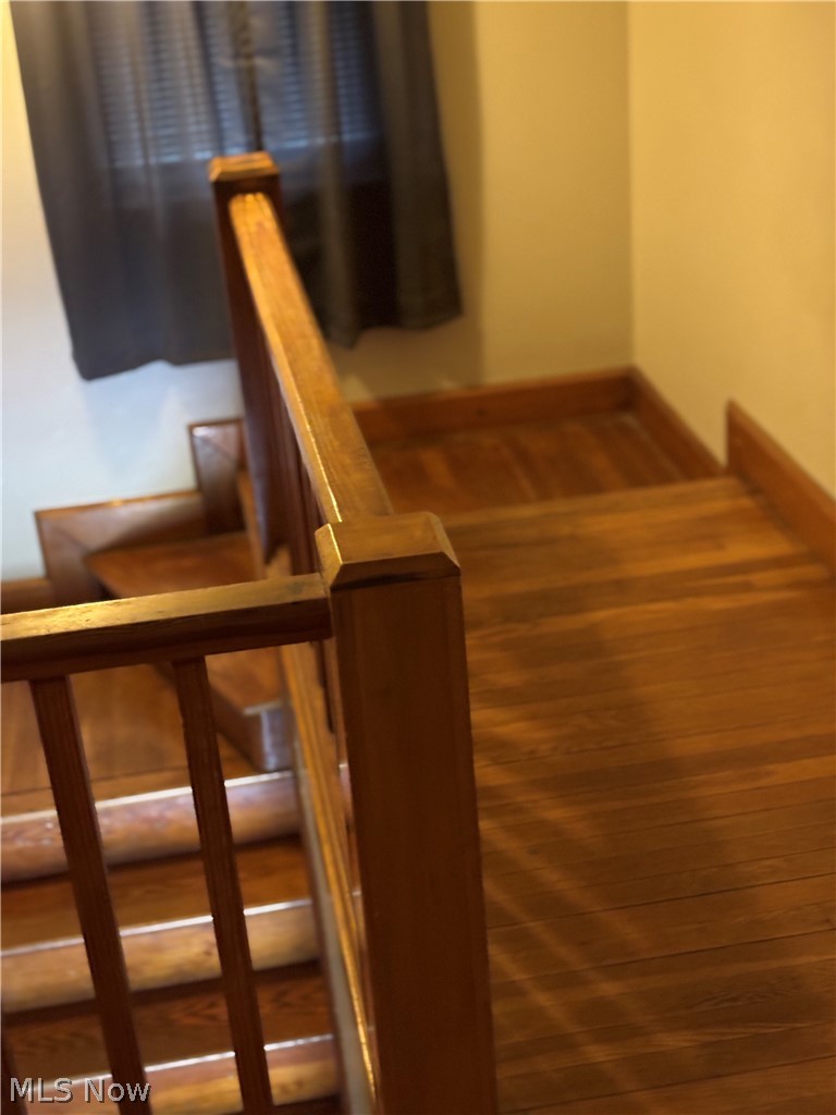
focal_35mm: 52
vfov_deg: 36.8
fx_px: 1674
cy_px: 558
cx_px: 418
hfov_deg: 28.0
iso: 400
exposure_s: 1/17
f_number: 1.6
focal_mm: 5.96
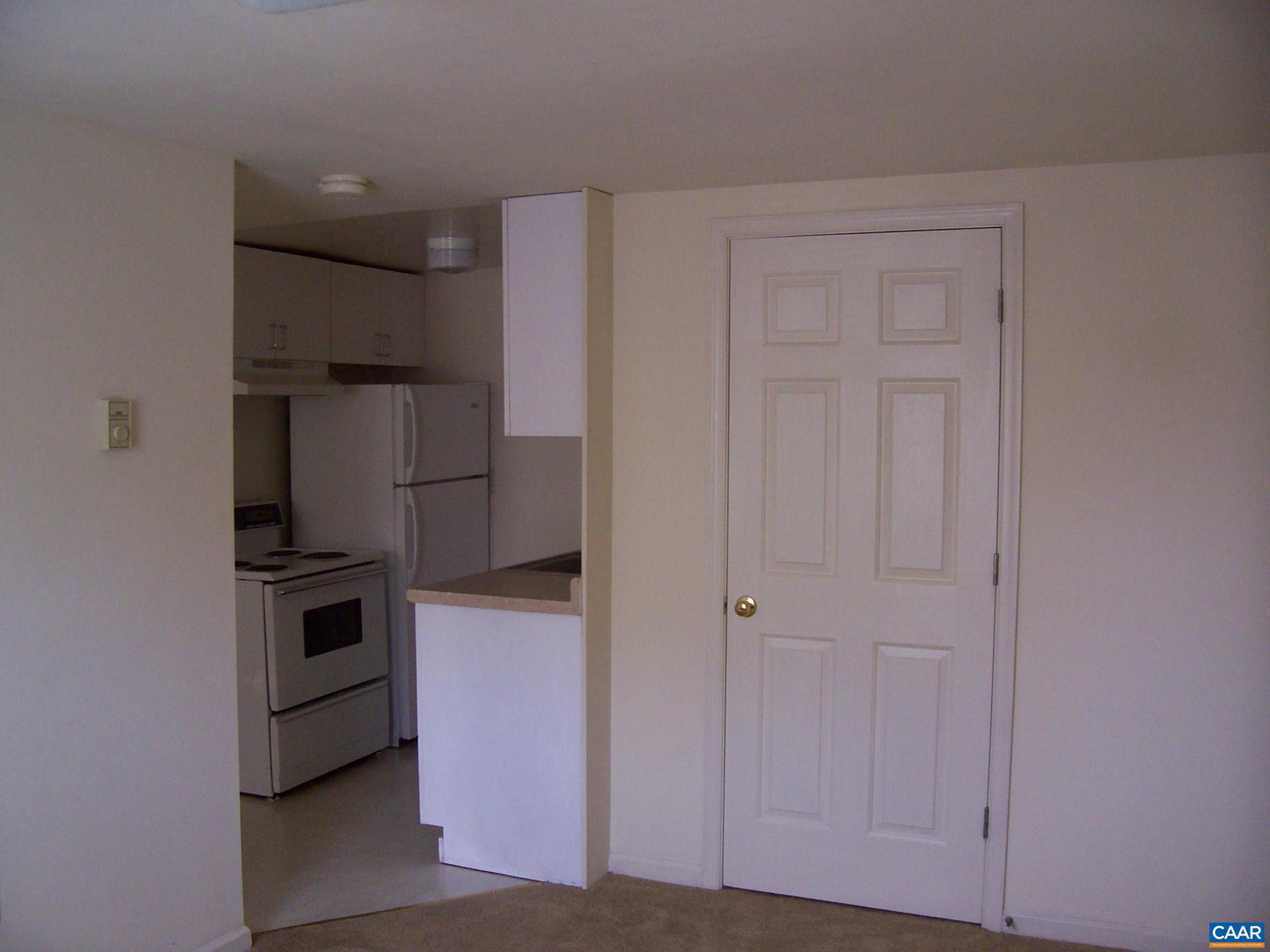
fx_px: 1247
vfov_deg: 41.8
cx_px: 635
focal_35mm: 34
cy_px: 476
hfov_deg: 54.0
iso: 160
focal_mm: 5.6
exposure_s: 1/143
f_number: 2.7
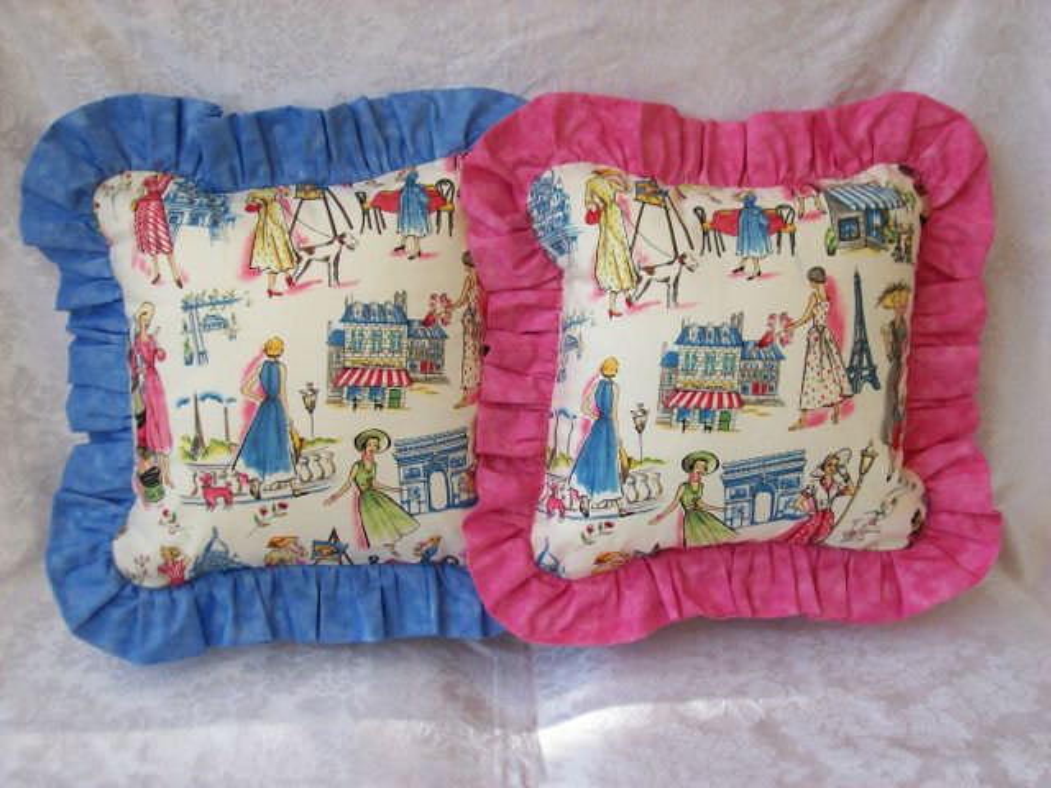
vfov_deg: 32.2
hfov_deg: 42.1
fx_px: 1366
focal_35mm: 45
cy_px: 394
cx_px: 526
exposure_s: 1/101
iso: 80
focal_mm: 7.6
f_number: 3
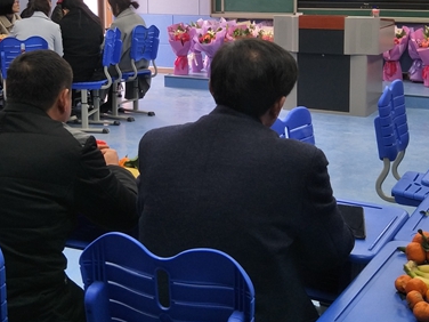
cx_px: 176
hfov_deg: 37.4
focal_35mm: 51
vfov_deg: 27.9
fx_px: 632
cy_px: 58
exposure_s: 1/60
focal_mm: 4.1
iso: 110
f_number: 1.7
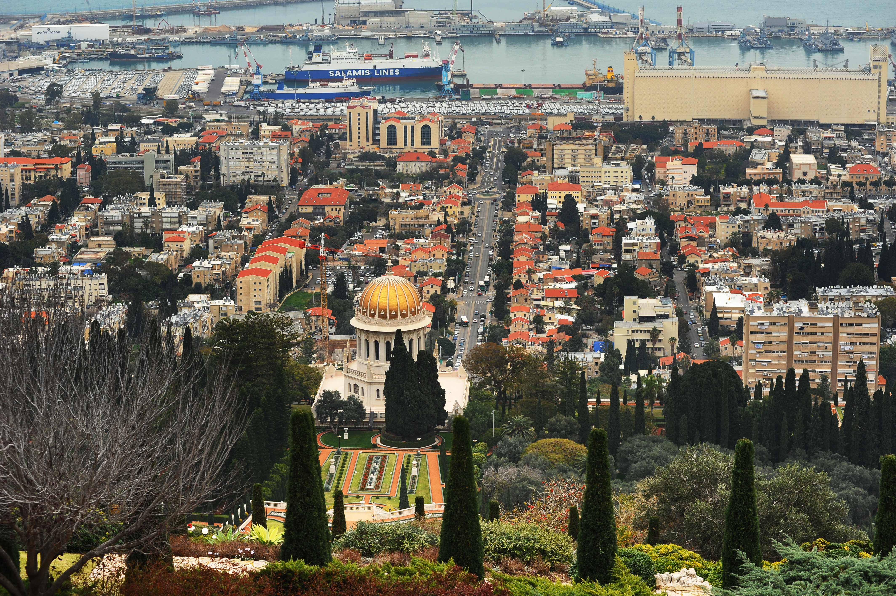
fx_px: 1990
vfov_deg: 17.0
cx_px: 448
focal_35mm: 80
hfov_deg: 25.4
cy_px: 298
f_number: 7.1
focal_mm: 80
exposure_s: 1/250
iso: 320
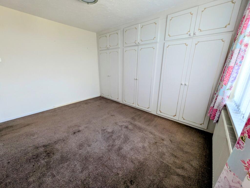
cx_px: 125
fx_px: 101
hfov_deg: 102.0
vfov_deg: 85.7
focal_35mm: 14
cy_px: 94
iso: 59
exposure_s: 1/100
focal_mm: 1.83
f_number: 2.2
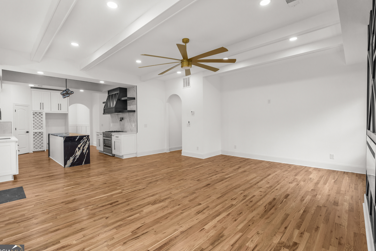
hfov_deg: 91.5
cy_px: 125
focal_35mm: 18
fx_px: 183
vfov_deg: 68.8
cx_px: 184
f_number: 5.6
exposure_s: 1/20
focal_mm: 16.5
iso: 1250
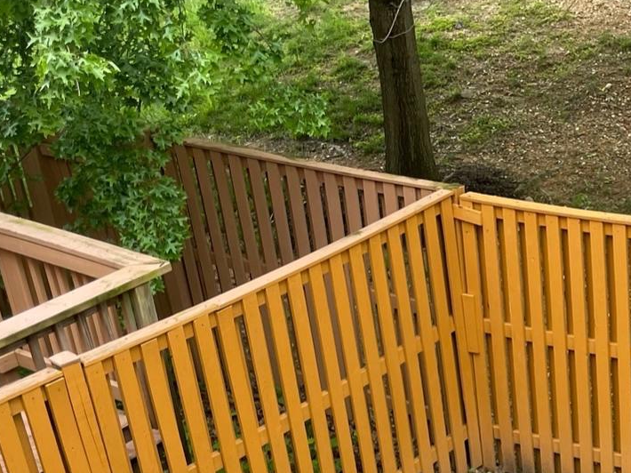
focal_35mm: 75
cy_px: 537
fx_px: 1367
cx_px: 733
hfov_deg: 23.9
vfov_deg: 18.8
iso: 32
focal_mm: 4.2
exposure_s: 1/276
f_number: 1.6
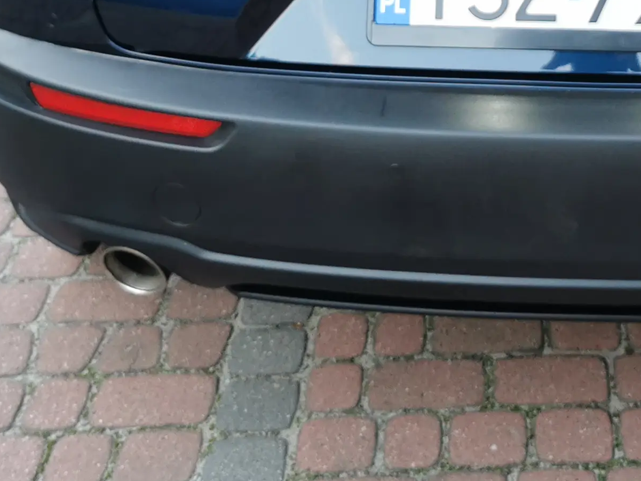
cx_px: 587
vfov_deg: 17.1
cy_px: -111
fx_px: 1519
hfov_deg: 23.2
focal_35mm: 82
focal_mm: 5.56
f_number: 1.6
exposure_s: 1/100
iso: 100
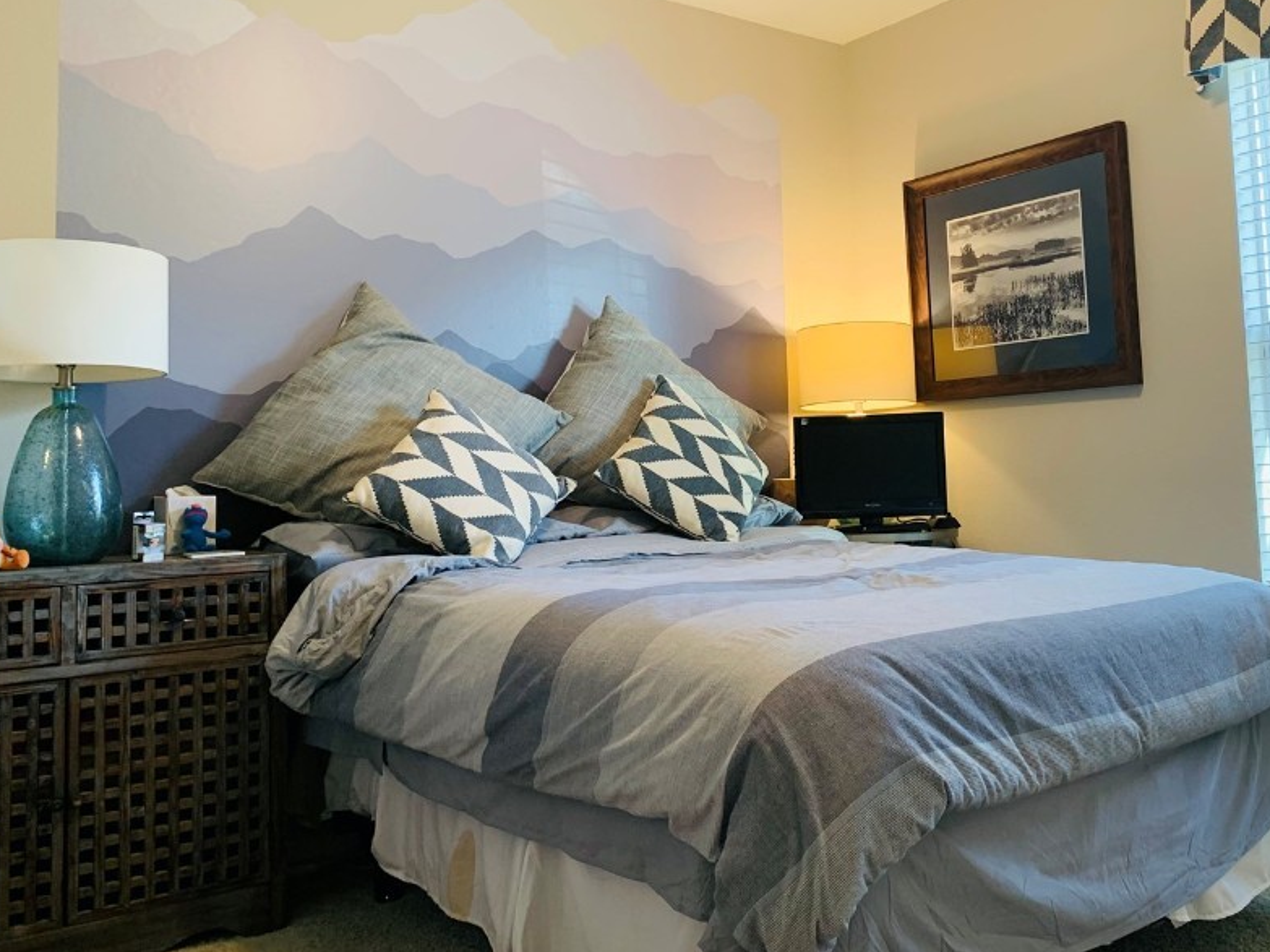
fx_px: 1247
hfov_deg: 53.4
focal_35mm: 34
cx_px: 783
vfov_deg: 41.6
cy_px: 381
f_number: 1.8
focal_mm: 4.25
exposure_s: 1/60
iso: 100
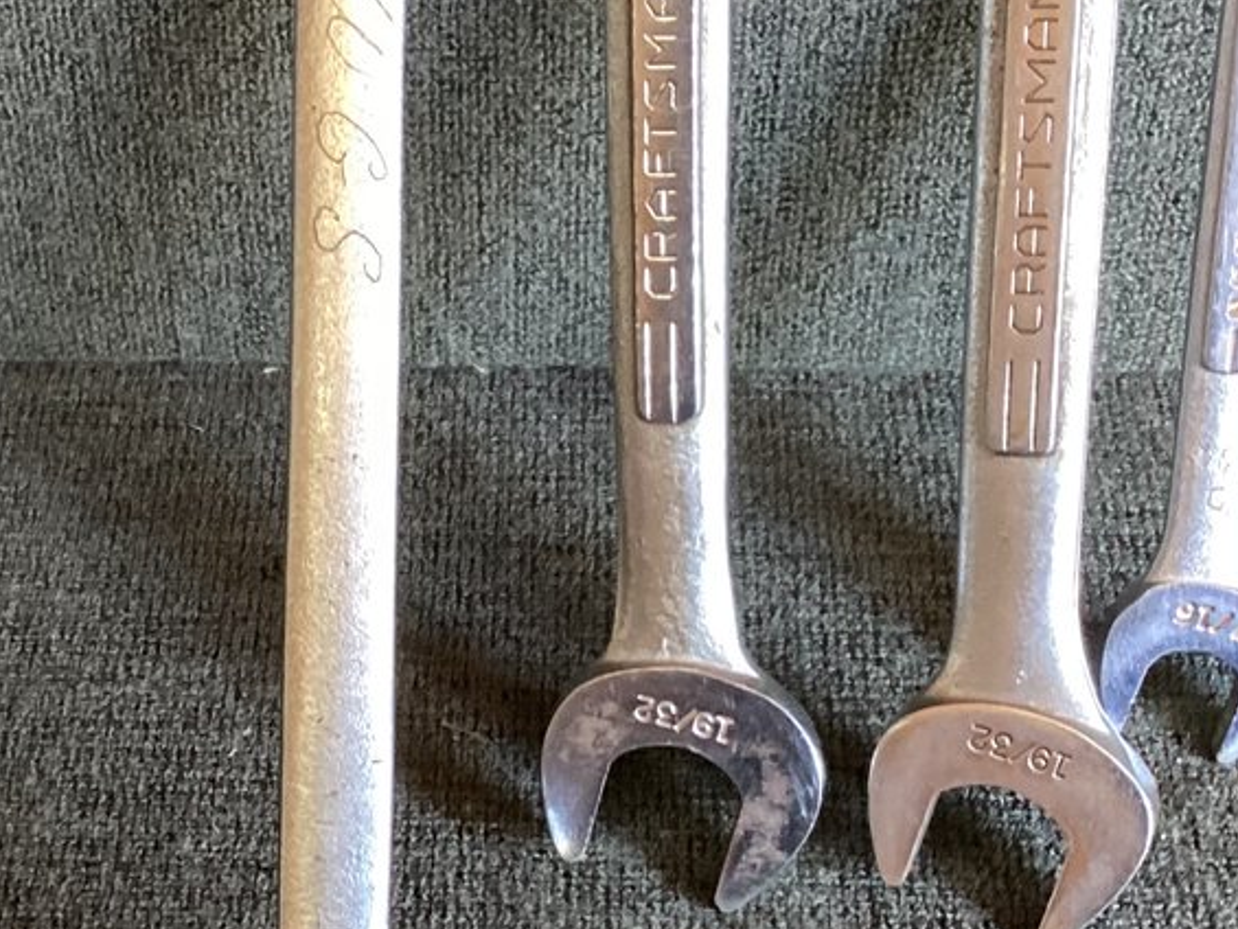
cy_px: 729
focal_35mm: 83
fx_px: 2969
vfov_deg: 17.7
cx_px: 371
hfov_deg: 23.4
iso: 320
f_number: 2.4
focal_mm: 3.3
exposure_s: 1/50
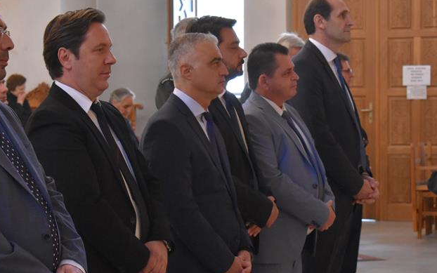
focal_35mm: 115
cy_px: 142
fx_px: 1370
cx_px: 149
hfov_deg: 18.1
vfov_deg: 11.4
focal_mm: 52
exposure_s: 1/125
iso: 3600
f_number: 5.6
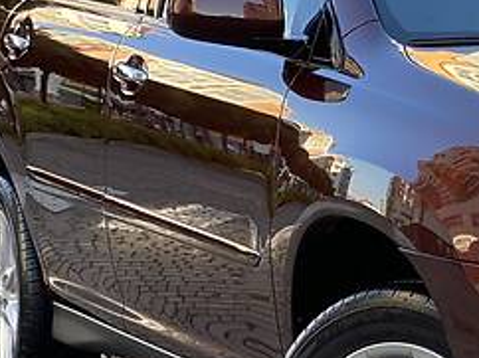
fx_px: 2378
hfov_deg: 11.2
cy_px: 178
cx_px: 655
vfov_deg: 8.6
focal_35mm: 172
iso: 25
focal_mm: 6
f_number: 2
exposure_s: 1/122
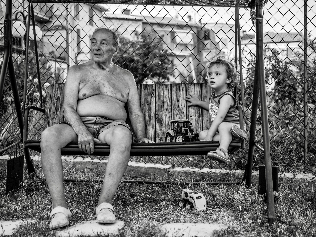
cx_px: 158
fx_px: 456
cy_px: 118
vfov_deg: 29.1
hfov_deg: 38.2
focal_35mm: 50
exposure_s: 1/800
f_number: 1.4
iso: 100
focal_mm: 25
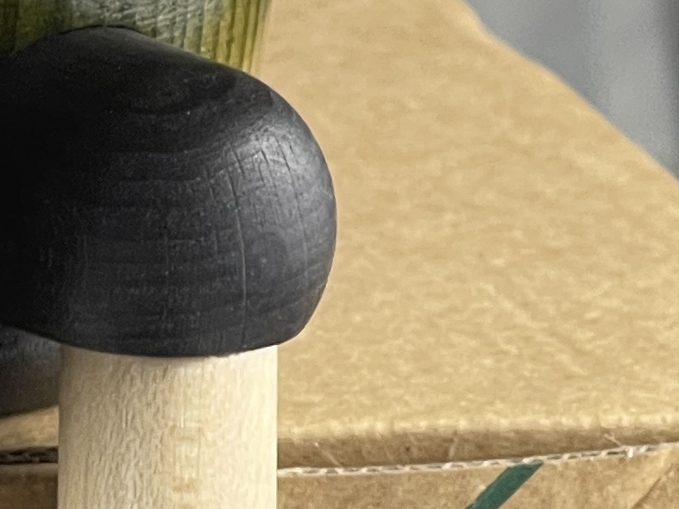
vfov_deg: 4.5
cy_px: -201
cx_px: -22
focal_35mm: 328
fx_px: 6433
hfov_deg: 6.0
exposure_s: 1/100
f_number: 2.2
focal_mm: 7.5
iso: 64
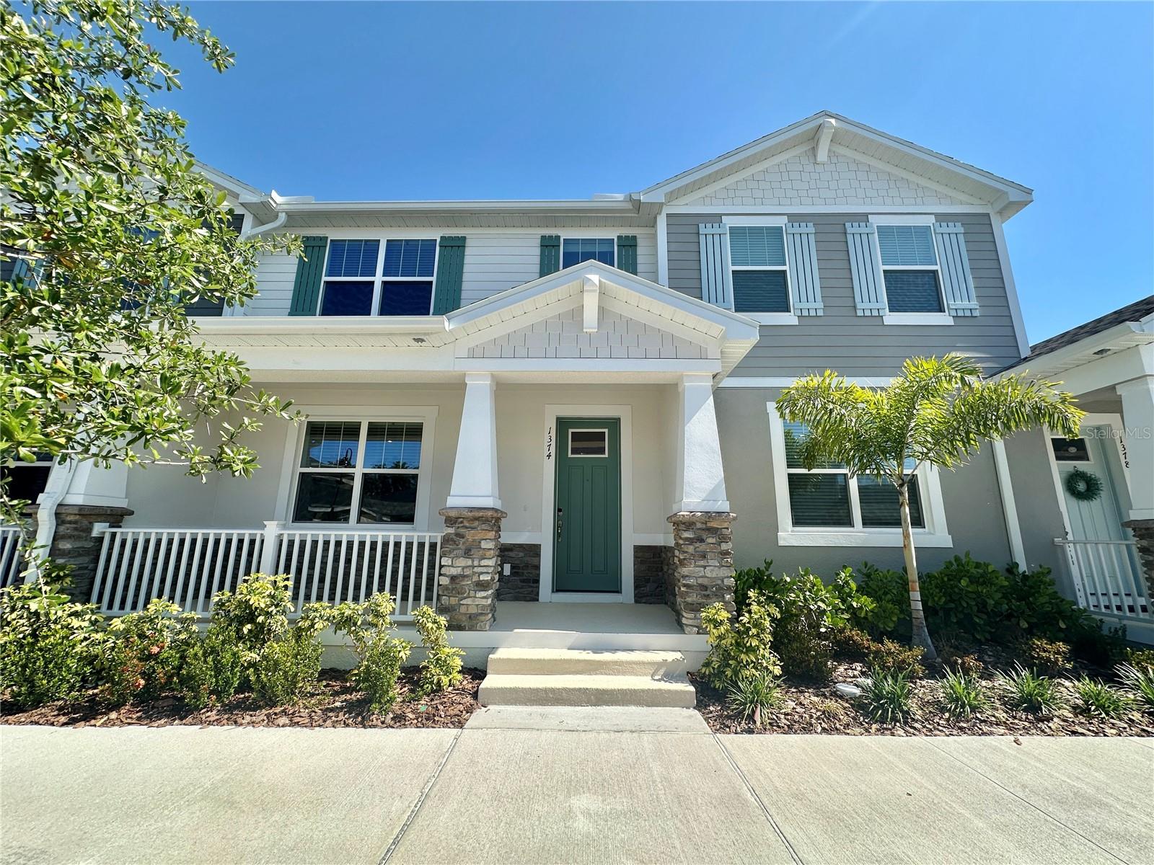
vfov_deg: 85.7
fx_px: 467
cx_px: 577
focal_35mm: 14
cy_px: 432
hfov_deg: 102.1
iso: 50
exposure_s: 1/1319
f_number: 2.2
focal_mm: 2.22
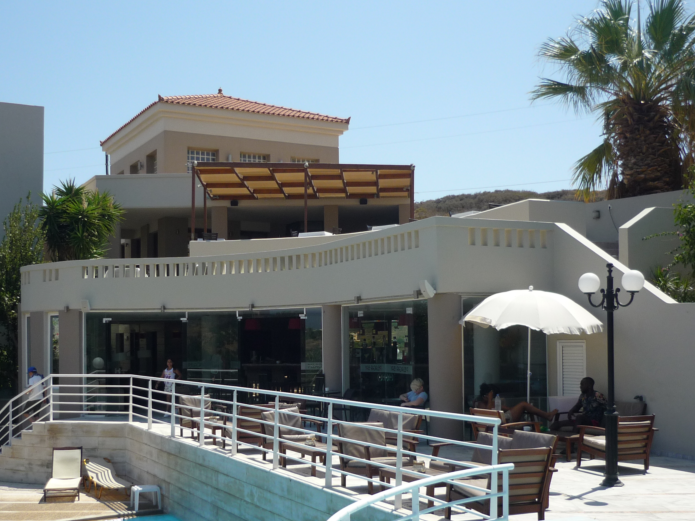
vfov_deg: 33.5
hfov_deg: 43.6
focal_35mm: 43
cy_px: 321
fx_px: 863
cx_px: 281
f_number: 8
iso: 100
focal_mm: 5.5
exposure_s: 1/200
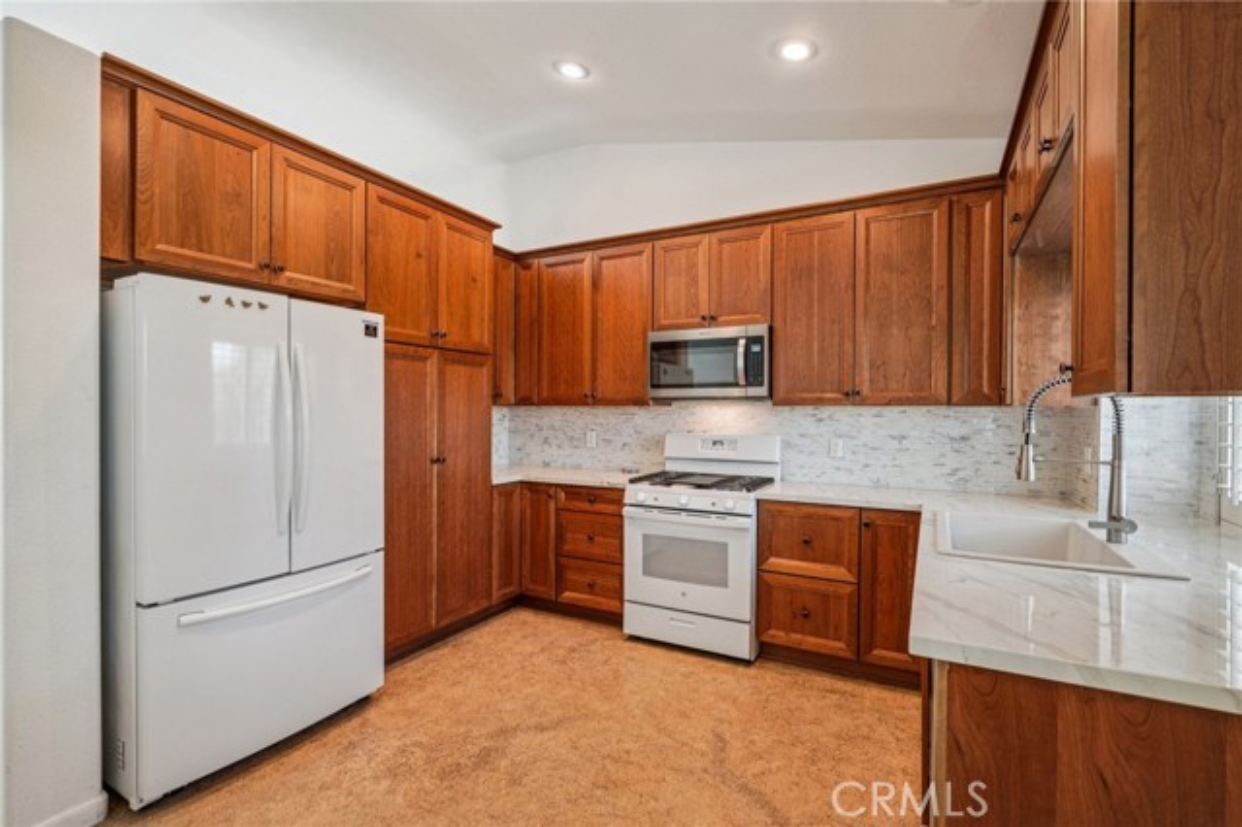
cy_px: 414
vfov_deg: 73.7
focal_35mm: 16
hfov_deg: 96.8
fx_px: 552
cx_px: 621
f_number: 8
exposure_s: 1/13
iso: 400
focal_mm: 16
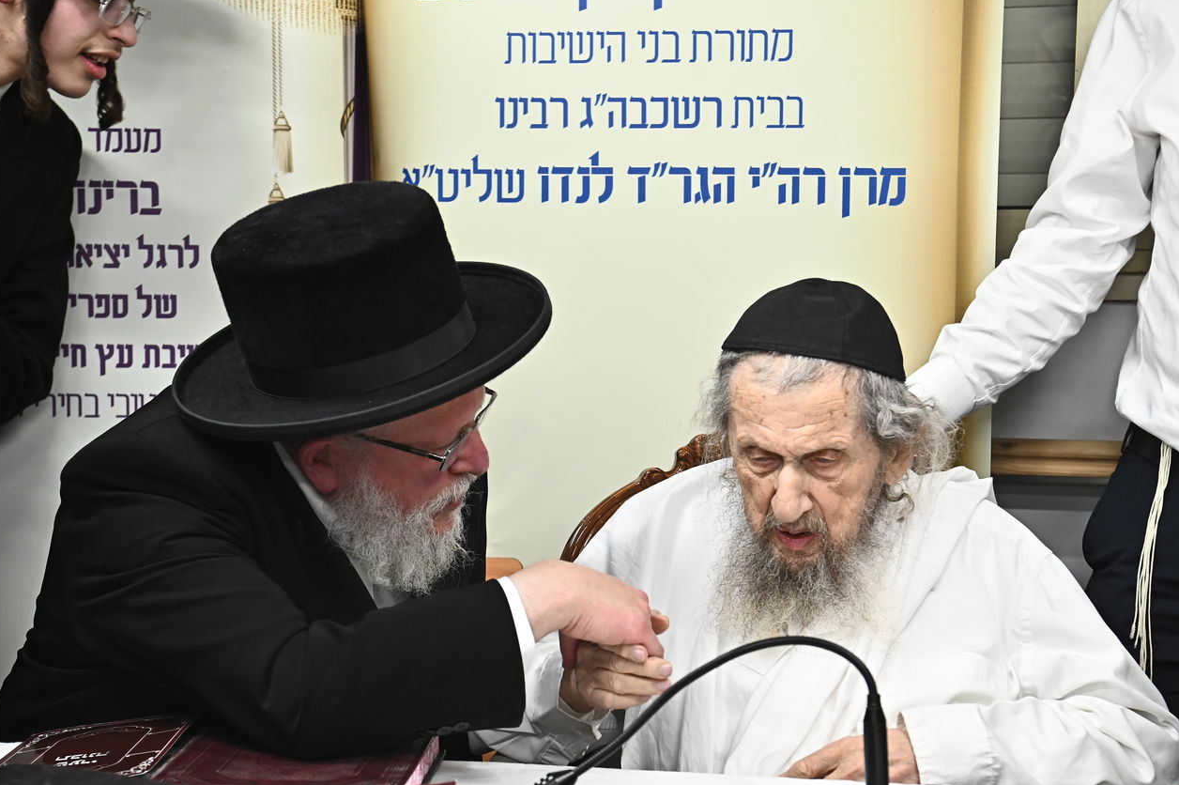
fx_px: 2553
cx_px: 568
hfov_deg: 26.0
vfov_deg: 17.5
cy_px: 436
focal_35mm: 78
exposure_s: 1/160
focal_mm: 70
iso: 1600
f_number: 6.3
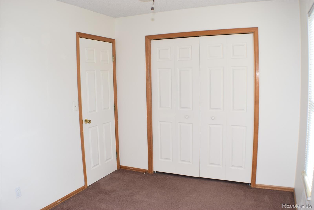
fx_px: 340
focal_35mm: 39
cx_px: 157
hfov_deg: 49.6
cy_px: 105
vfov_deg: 34.2
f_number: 5.6
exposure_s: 1/125
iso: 280
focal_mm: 26
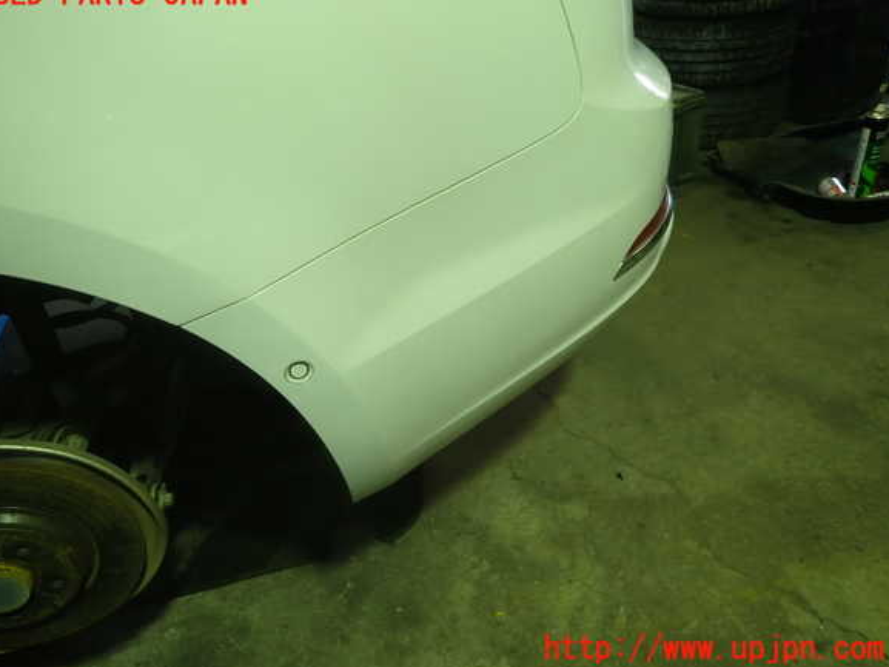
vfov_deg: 53.1
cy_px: 322
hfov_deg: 67.3
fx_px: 668
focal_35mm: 26
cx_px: 430
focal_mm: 4.5
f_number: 2
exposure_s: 1/50
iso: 200
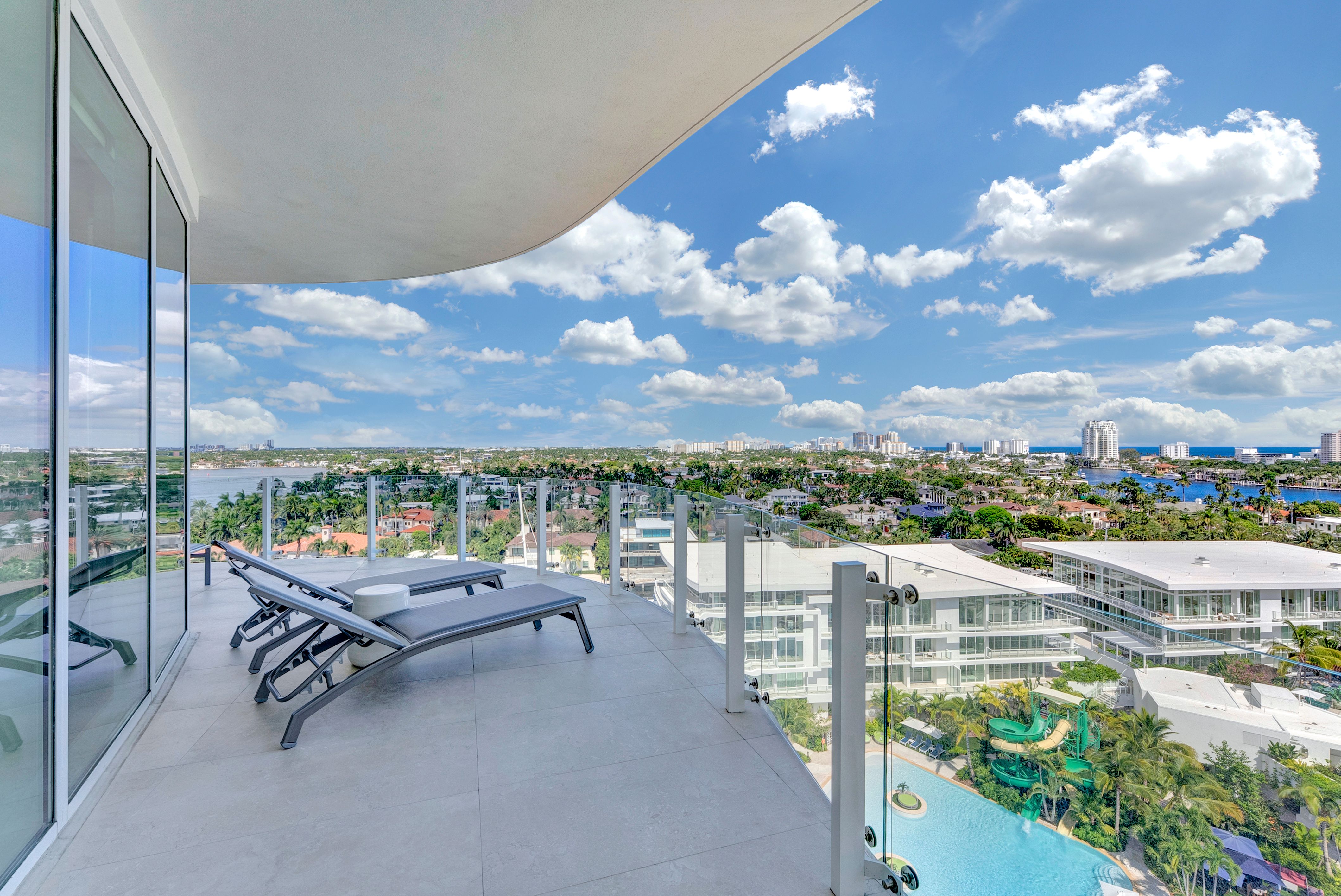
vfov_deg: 81.3
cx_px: 670
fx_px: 522
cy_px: 448
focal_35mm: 14
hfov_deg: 104.2
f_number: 10
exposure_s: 1/640
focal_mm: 14
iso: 400
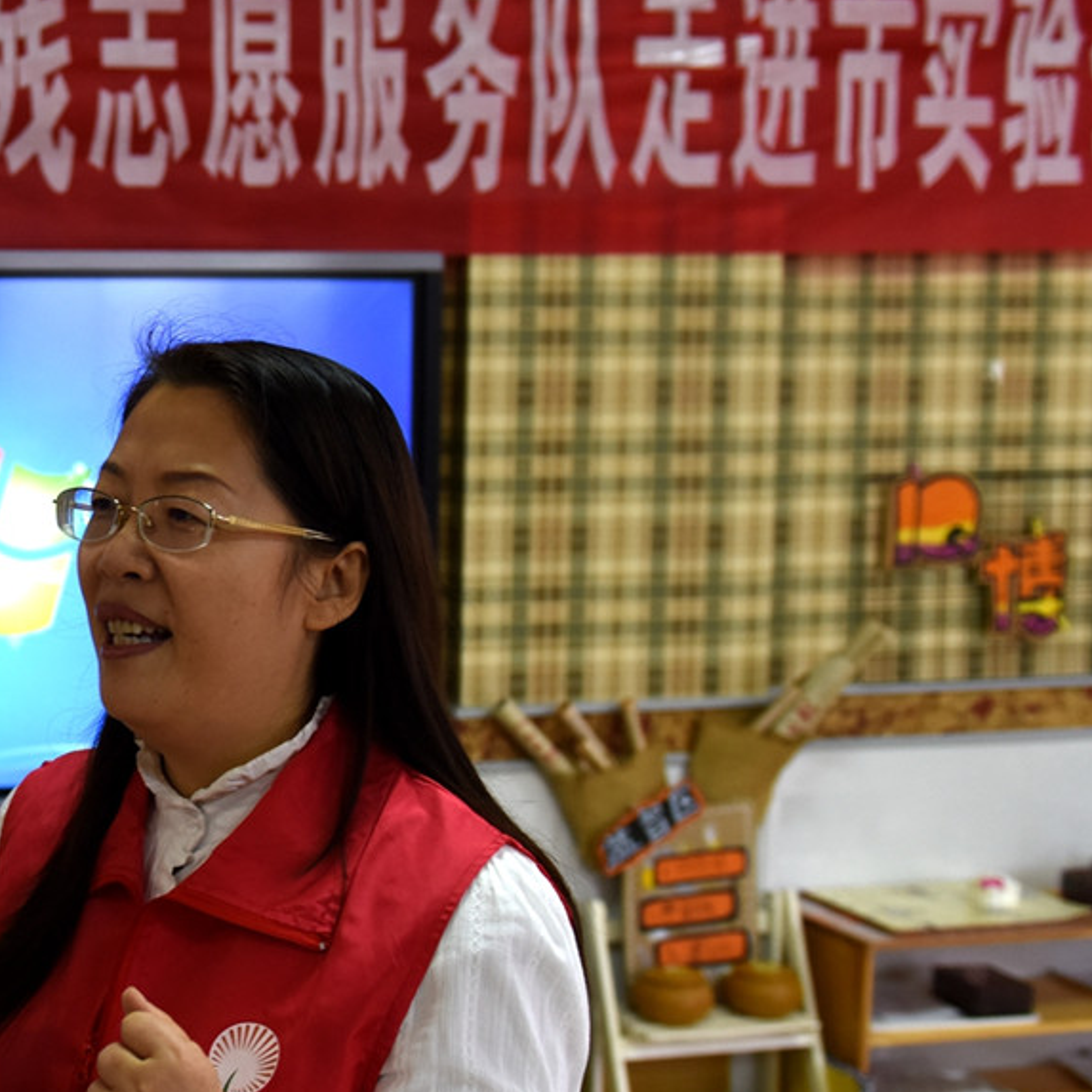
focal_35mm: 69
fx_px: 2463
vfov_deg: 25.0
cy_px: 655
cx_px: -23
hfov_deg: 23.8
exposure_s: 1/125
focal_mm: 31
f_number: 3.5
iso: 800
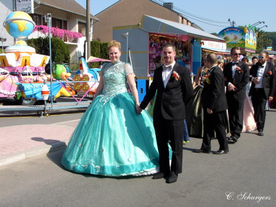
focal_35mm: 46
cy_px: 104
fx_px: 367
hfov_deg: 41.2
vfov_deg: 31.5
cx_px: 138
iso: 70
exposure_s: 1/260
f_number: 5
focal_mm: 7.1
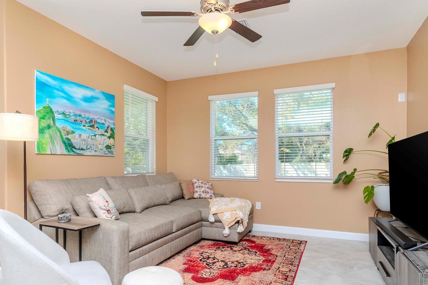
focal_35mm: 22
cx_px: 198
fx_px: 257
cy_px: 166
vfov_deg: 57.6
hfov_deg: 79.3
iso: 500
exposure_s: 1/200
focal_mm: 11
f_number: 8
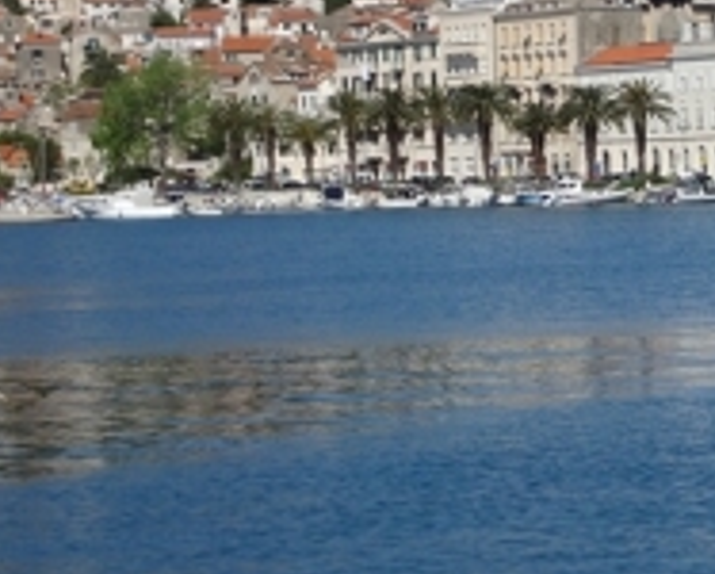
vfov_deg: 10.2
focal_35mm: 151
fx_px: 3199
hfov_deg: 12.5
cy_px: 147
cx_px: 837
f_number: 4.5
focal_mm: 9.87
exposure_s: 1/1000
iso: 80
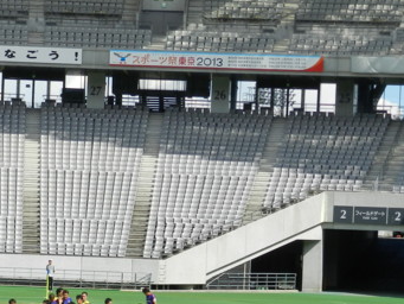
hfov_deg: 10.0
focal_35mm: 197
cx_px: 103
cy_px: 338
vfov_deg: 7.5
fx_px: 2300
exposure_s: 1/800
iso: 160
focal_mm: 14.9
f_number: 4.4
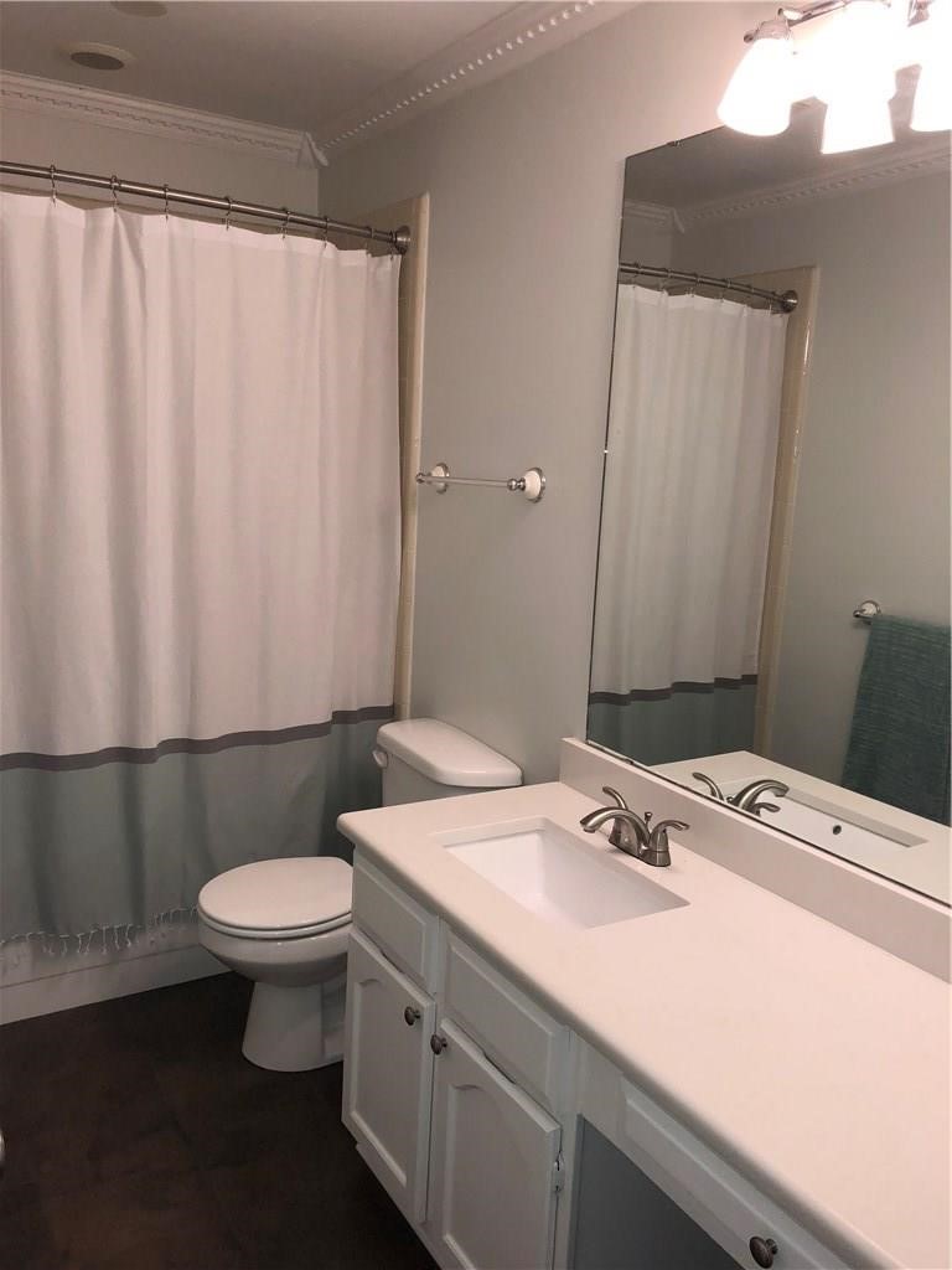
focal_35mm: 29
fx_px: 1063
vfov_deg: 61.7
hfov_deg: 48.2
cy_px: 635
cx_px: 476
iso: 80
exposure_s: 1/120
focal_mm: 3.99
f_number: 1.8
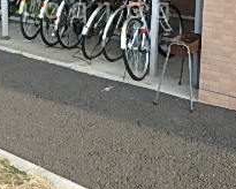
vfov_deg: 23.0
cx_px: 97
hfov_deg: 29.5
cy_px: 8
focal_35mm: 64
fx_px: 447
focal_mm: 3.7
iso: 125
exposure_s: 1/250
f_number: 3.5
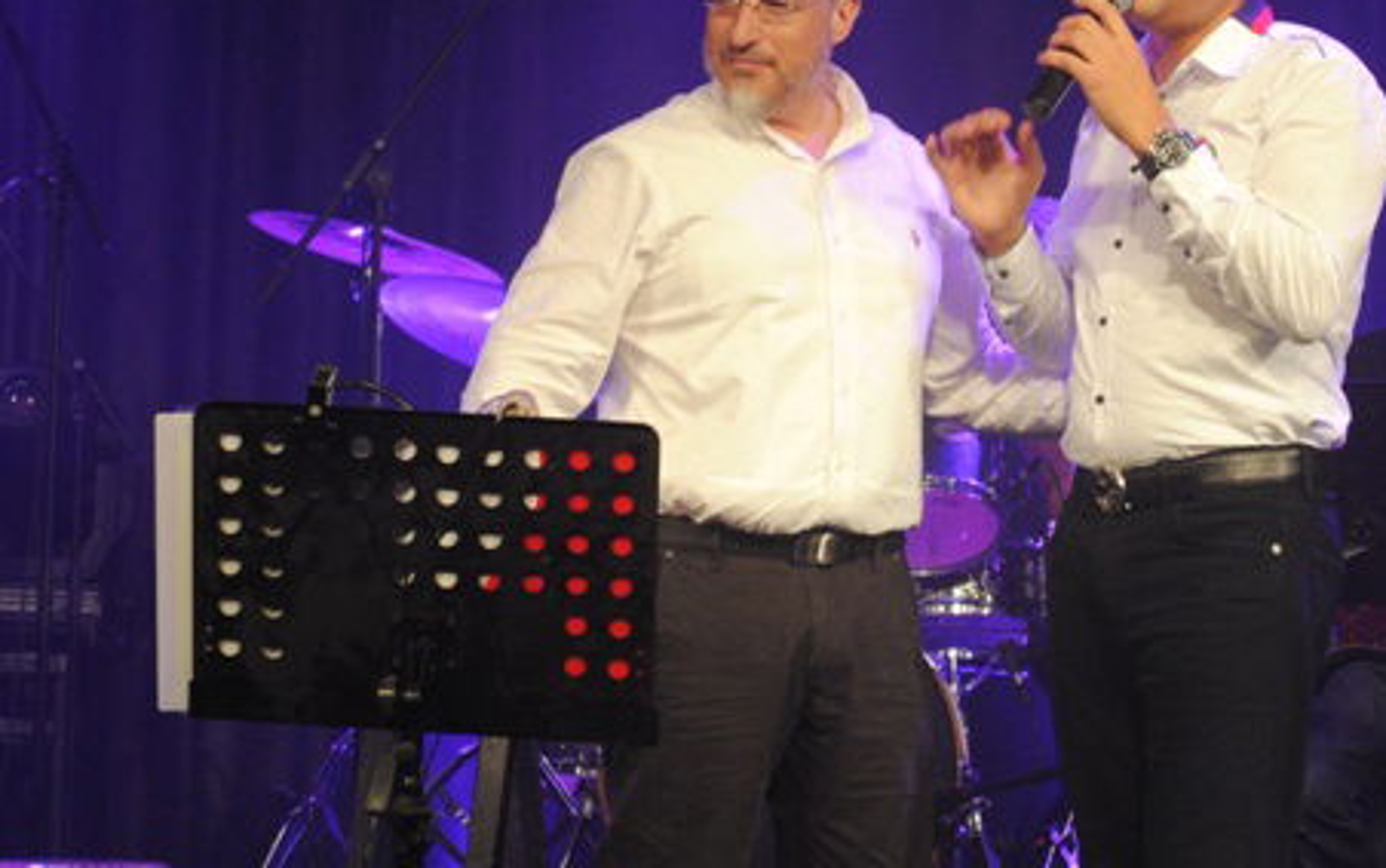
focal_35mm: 149
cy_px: 218
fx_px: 5627
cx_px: 834
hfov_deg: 14.0
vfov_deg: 8.8
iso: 800
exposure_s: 1/100
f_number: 5.6
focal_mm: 55
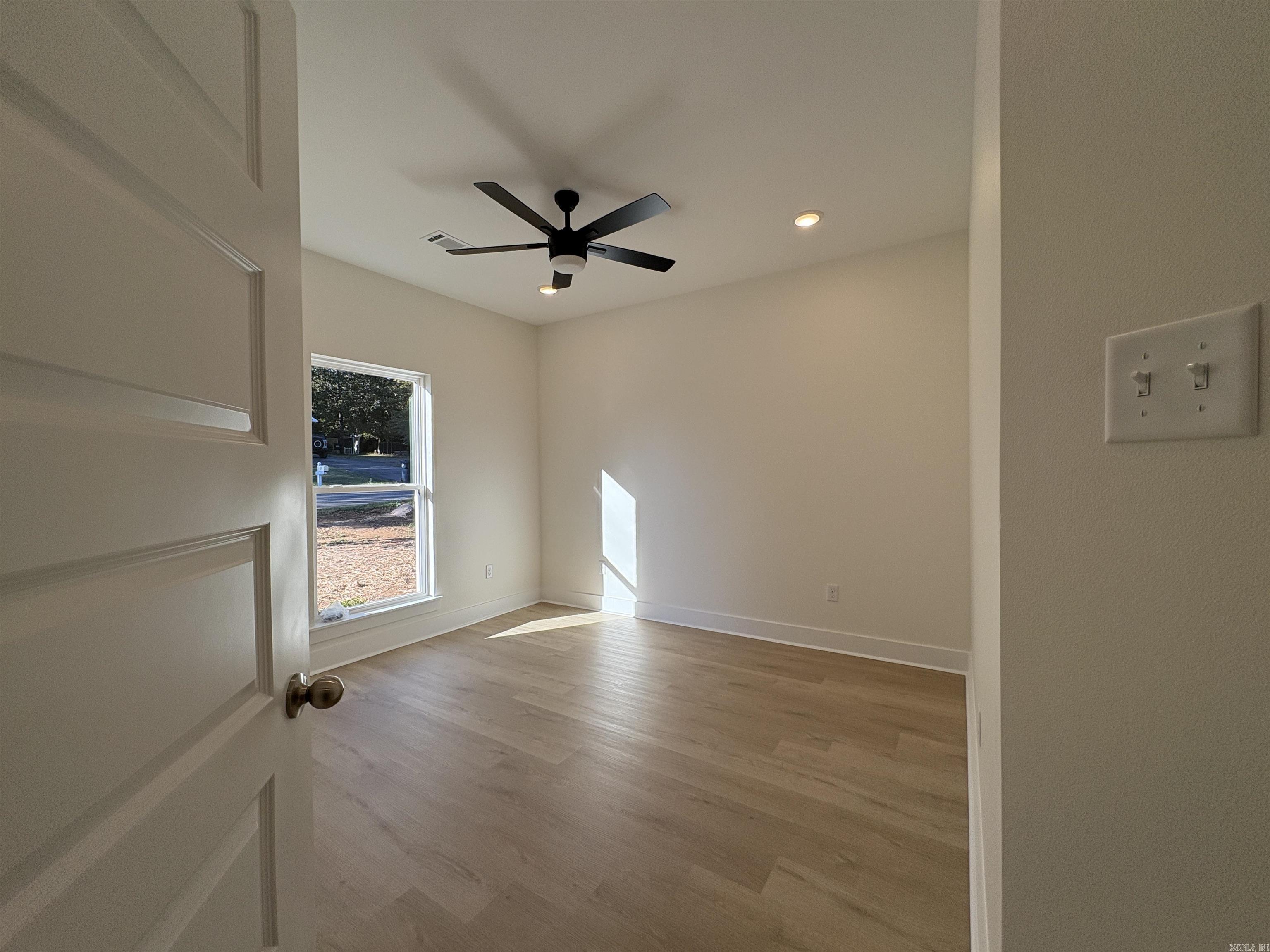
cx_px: 635
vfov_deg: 85.7
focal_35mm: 14
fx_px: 514
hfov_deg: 102.1
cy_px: 476
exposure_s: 1/482
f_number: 2.2
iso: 64
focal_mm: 2.22
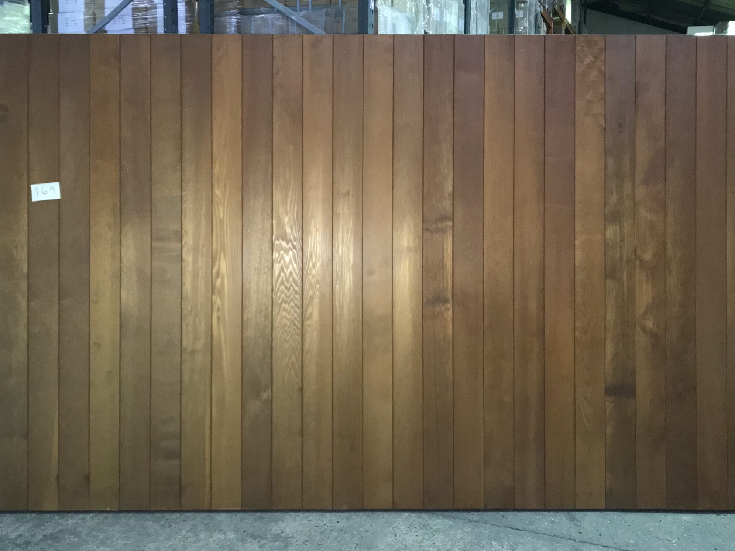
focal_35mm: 36
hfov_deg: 51.2
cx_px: 314
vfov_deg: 39.6
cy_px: 268
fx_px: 764
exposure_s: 1/17
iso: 125
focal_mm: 3.99
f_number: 1.8
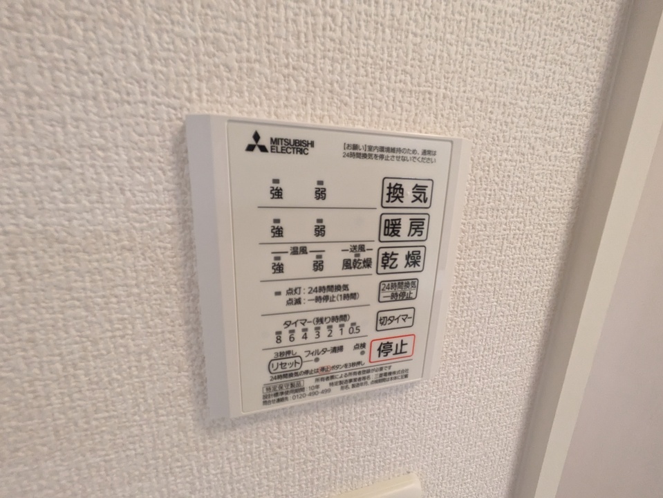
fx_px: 268
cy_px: 249
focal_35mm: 14
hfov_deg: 102.0
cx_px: 332
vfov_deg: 85.7
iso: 552
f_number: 2.2
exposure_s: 1/120
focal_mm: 1.83
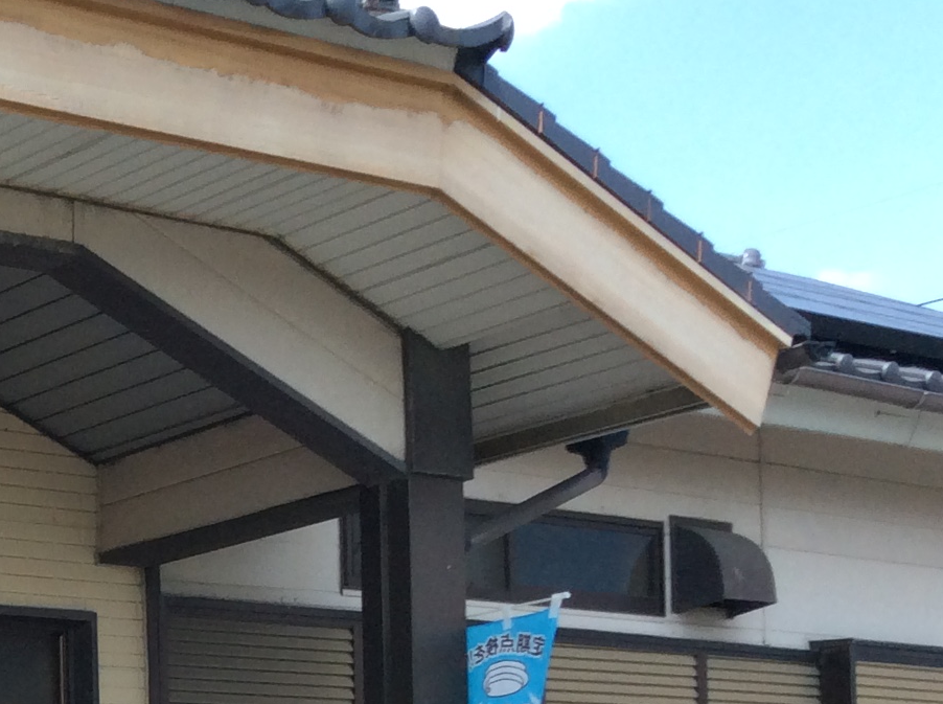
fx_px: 2502
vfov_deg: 15.1
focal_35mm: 92
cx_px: -289
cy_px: 969
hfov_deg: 19.6
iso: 32
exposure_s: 1/520
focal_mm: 3.3
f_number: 2.4
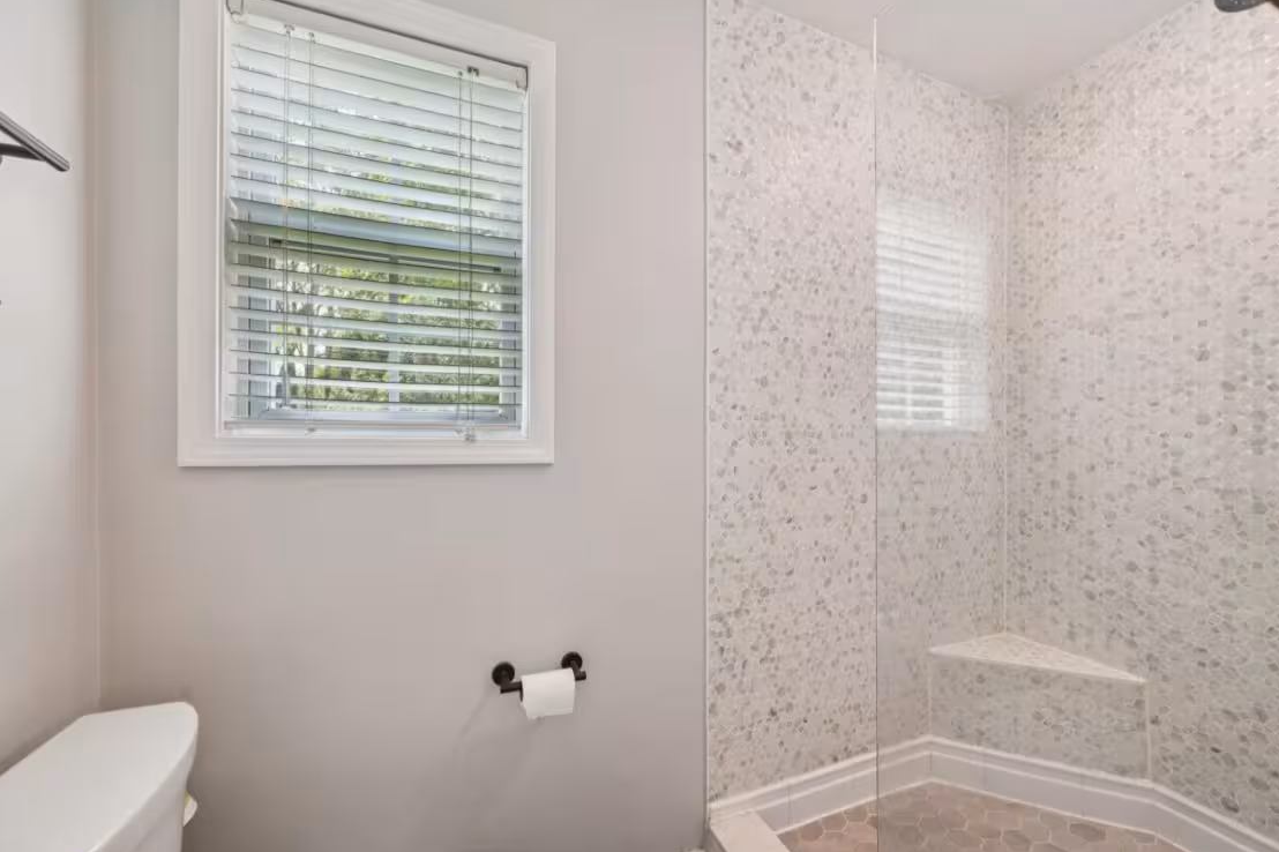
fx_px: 462
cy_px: 439
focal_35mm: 13
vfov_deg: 85.4
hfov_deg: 108.3
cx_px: 646
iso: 400
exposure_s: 1/4
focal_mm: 12
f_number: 8
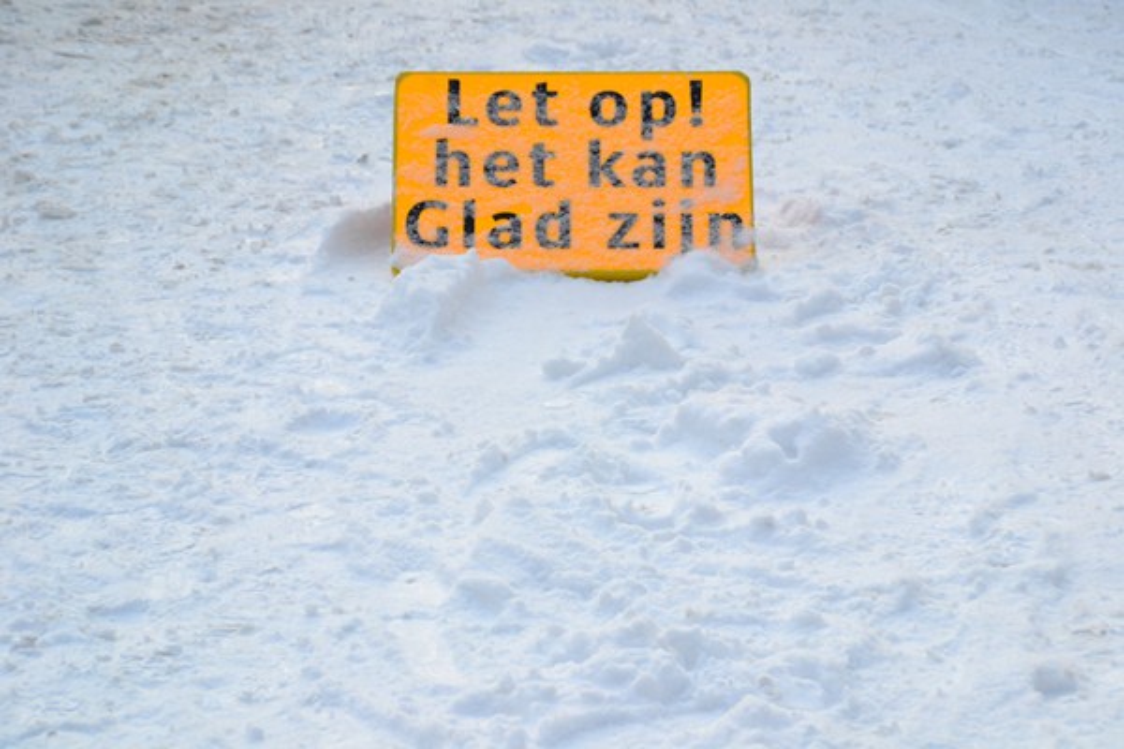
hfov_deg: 15.9
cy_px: 374
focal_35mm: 129
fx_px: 4027
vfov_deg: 10.6
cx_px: 562
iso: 400
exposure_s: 1/400
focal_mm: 86
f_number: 5.6
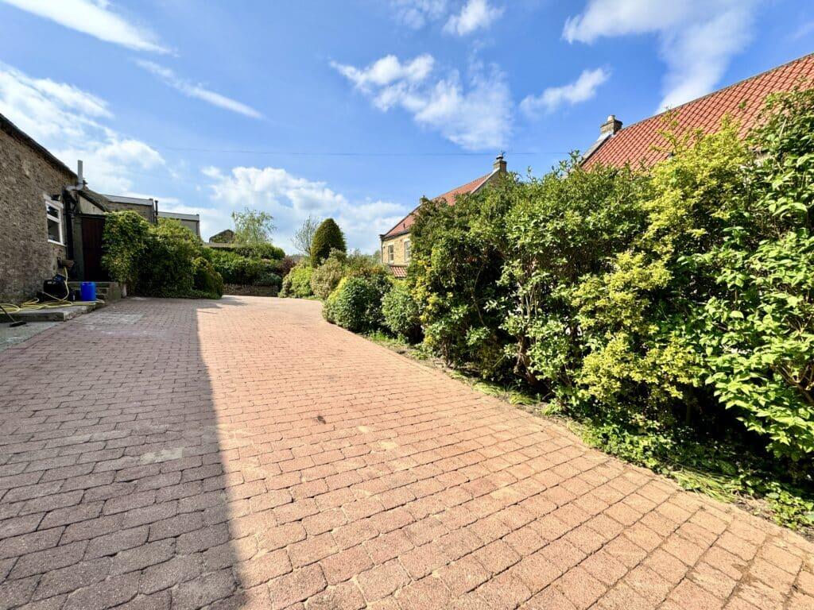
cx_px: 407
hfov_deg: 102.1
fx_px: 329
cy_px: 305
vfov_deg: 85.7
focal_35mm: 14
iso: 50
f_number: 2.2
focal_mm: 2.22
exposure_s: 1/2028
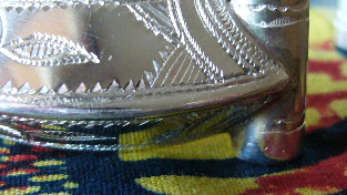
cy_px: 92
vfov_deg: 15.5
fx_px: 718
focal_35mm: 78
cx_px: 175
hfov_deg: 27.2
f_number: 2.8
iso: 200
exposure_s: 1/13
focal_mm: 5.8
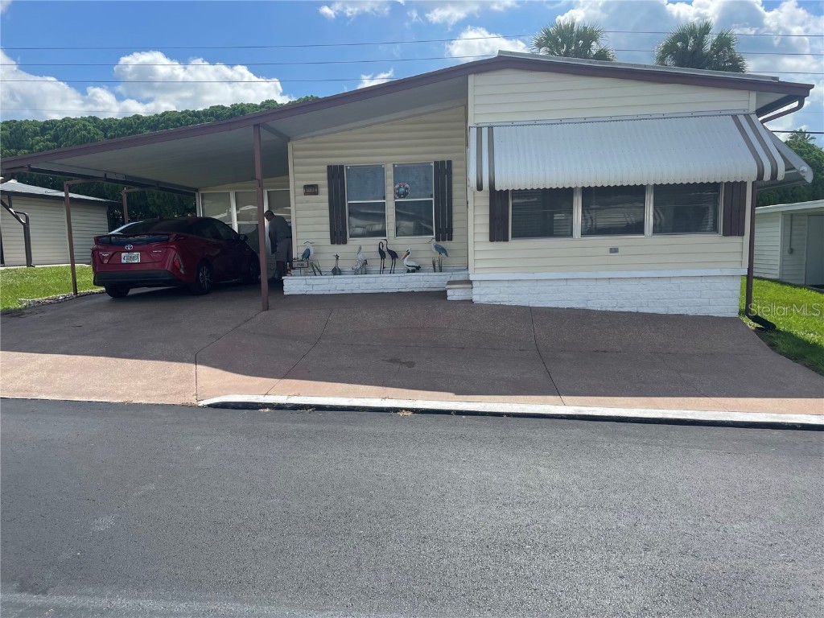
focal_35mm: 26
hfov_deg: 67.3
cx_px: 412
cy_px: 309
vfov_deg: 53.1
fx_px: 619
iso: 32
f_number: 1.6
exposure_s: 1/3861
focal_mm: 4.2
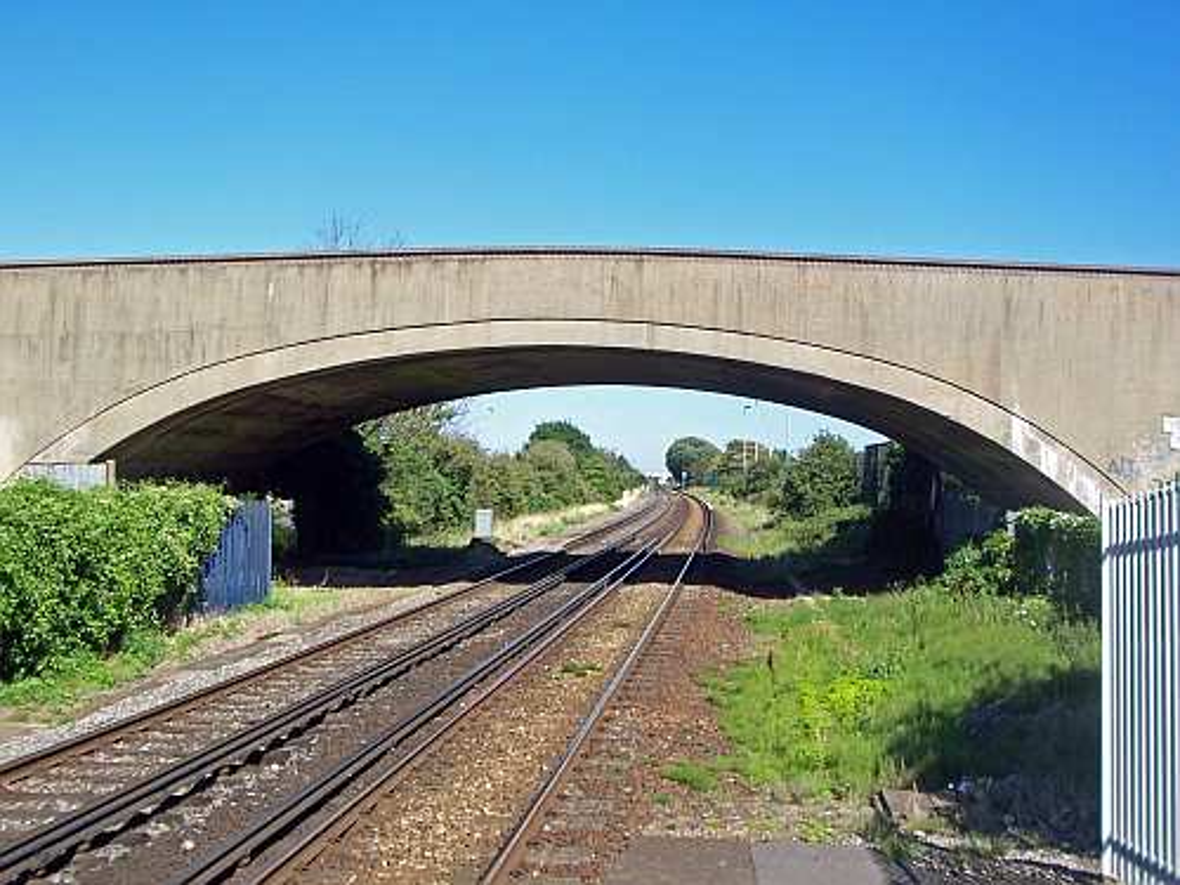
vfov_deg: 36.8
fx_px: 1329
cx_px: 590
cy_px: 442
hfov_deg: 47.9
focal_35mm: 39
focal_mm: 6.4
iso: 64
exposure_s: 1/320
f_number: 3.9
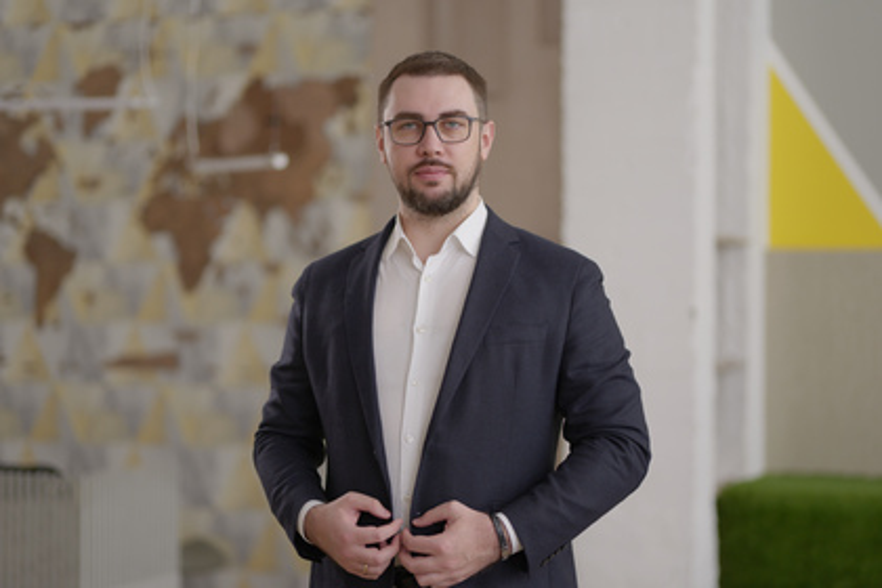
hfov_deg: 23.9
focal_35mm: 85
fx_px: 2082
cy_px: 294
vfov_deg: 16.1
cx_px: 441
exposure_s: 1/640
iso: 200
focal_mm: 85
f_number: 1.8
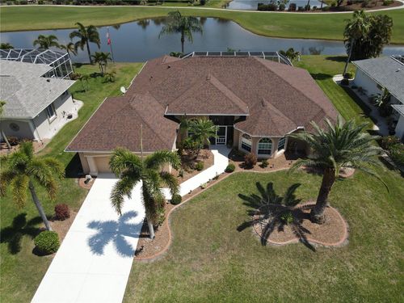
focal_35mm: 24
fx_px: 280
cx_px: 202
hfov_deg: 71.6
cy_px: 152
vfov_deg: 56.8
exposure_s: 1/800
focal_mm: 4.5
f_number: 2.8
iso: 100
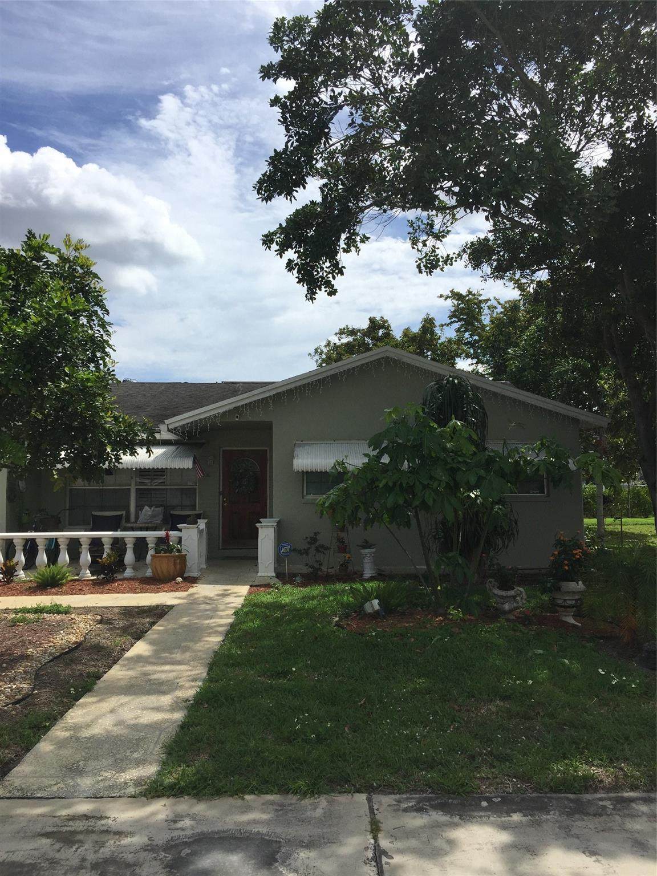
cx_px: 328
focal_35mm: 29
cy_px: 438
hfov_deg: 48.2
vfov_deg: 61.7
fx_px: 734
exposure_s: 1/4405
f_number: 2.2
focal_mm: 4.15
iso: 32
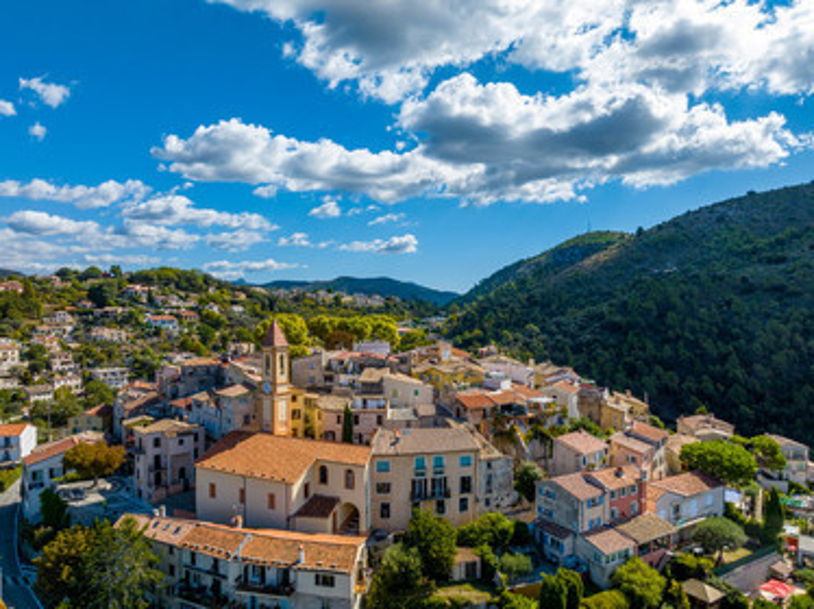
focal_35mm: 24
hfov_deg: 71.6
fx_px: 564
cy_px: 304
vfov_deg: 56.8
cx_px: 407
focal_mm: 12.3
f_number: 11
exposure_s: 1/160
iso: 100
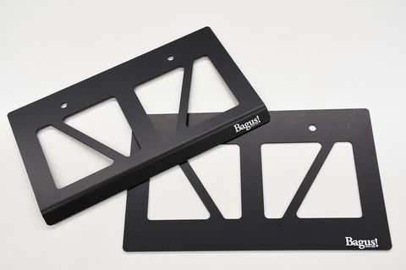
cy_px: 135
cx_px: 203
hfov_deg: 41.2
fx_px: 541
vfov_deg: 28.0
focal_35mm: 48
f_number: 8
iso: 1250
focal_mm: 32
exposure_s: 1/160
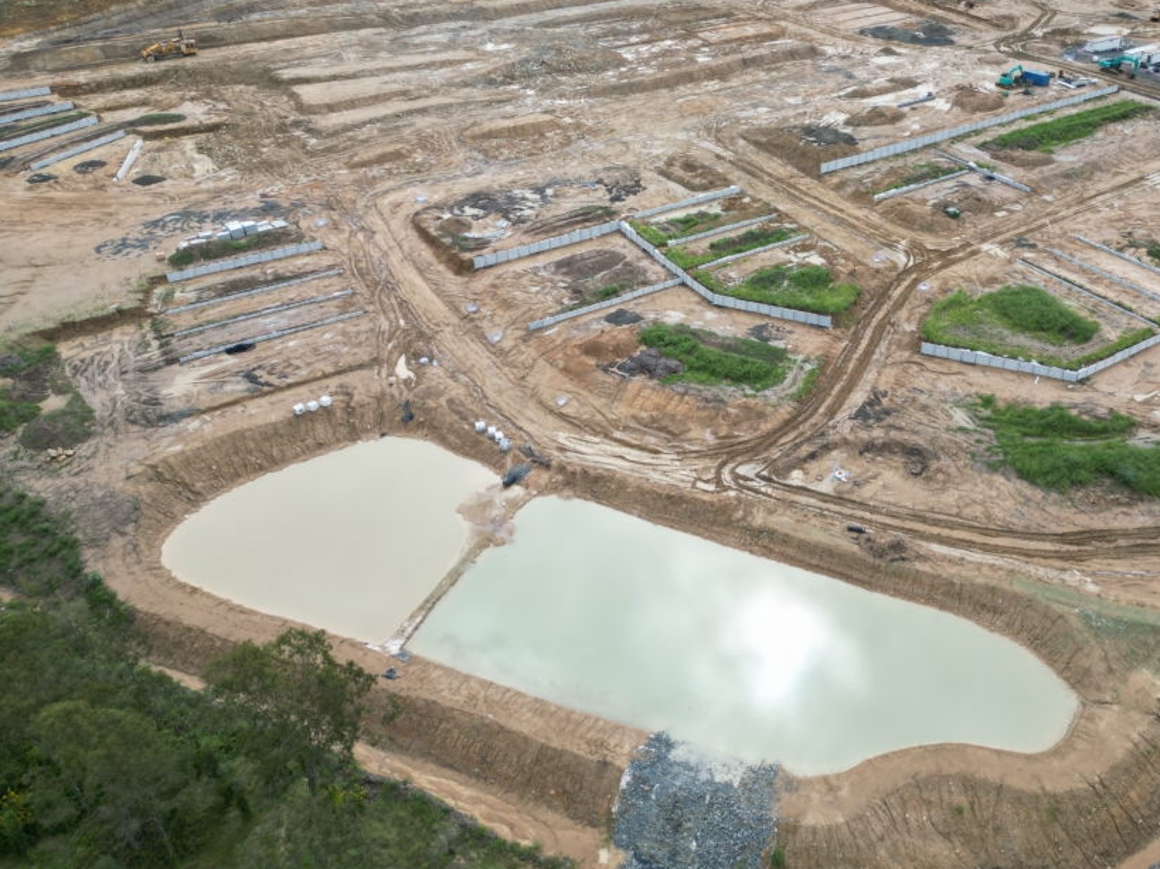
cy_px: 331
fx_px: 1005
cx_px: 722
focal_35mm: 30
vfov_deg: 46.4
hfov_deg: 59.2
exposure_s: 1/2000
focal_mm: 6.72
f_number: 1.7
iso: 120
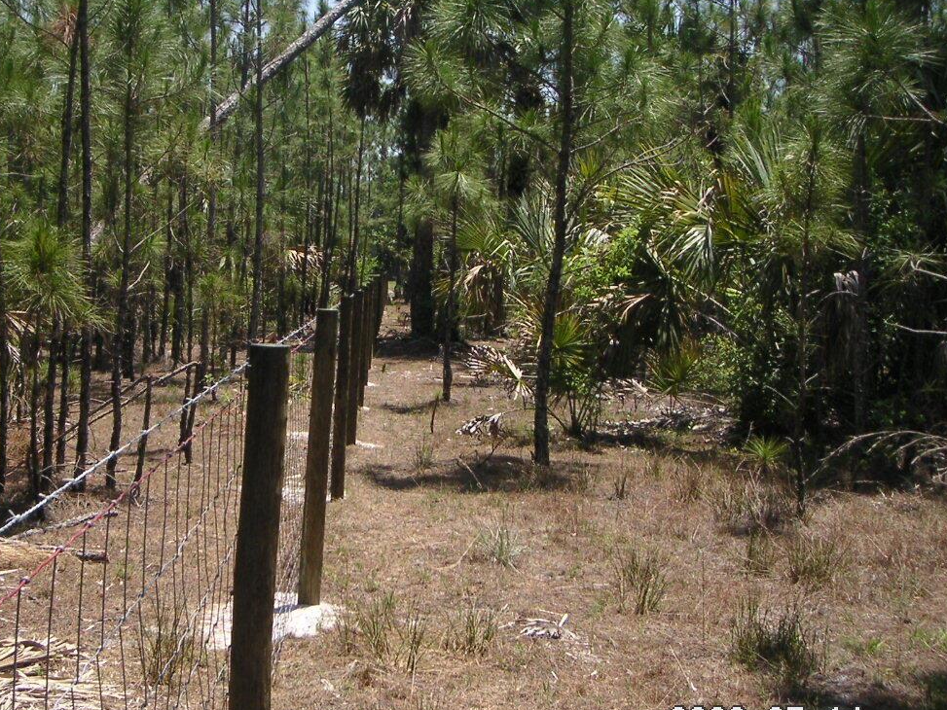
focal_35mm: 50
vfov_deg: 29.1
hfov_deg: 37.9
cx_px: 344
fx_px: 1368
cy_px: 348
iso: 50
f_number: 2.8
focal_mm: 6
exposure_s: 1/750
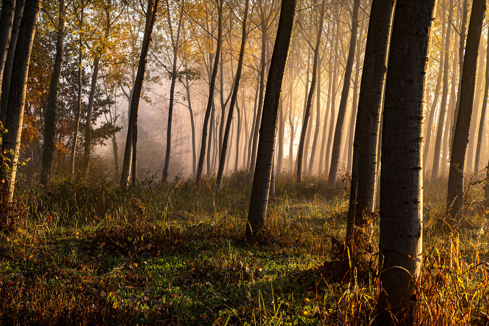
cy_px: 163
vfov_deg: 19.4
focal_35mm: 70
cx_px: 244
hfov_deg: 28.9
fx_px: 950
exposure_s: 1/100
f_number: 13
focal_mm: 70
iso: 100
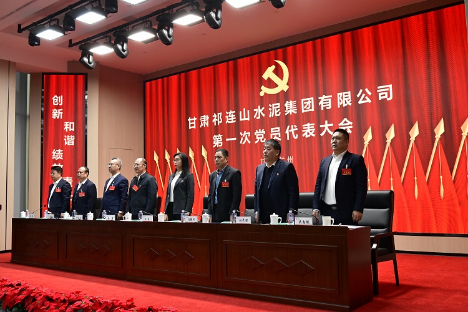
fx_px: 455
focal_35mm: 35
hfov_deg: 54.4
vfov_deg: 37.9
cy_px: 156
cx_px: 234
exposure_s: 1/320
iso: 6400
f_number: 9
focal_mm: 35
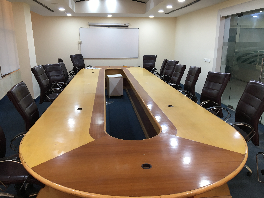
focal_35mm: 29
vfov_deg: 48.2
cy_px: 99
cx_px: 132
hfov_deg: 61.7
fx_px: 221
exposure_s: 1/33
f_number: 2.2
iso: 64
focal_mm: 4.15
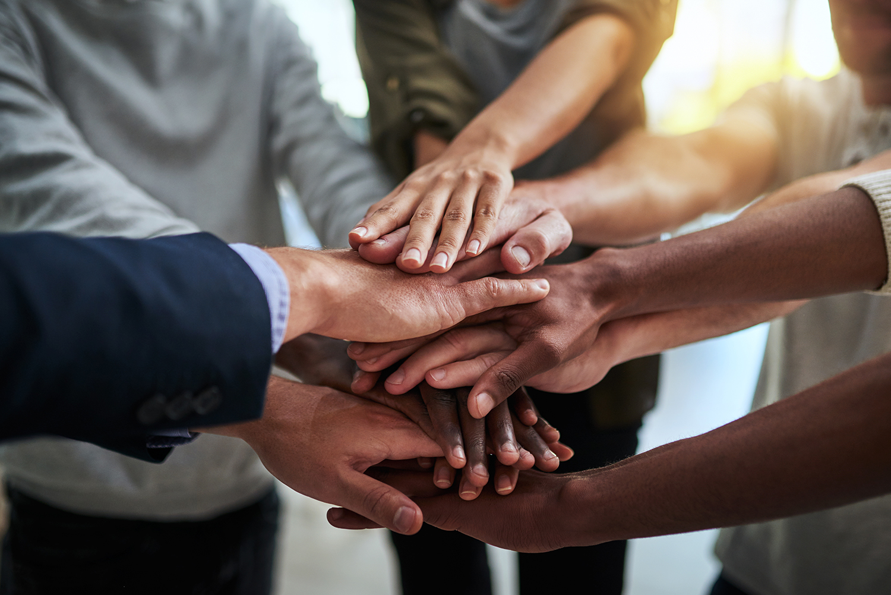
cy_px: 298
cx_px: 446
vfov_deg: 37.9
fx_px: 866
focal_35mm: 35
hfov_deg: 54.4
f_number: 1.4
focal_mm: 35
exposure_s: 1/200
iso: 200
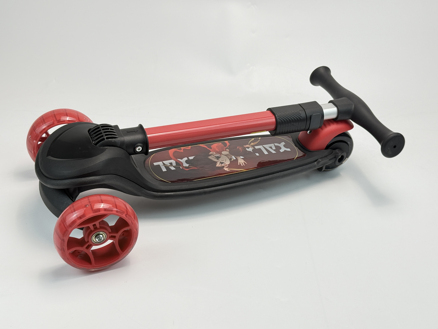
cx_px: 219
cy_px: 164
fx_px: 607
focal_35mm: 48
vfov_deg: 30.3
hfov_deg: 39.7
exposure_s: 1/241
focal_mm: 6.76
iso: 64
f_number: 1.78
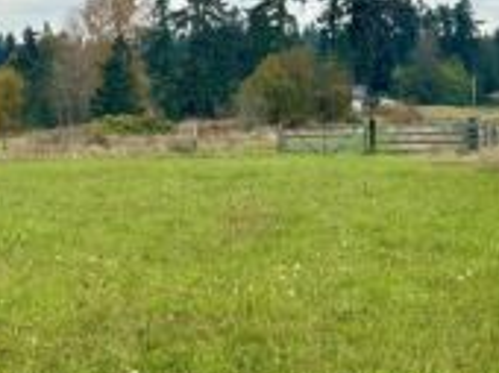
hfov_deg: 17.4
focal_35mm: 113
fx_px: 1627
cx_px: 220
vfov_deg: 13.0
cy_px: 106
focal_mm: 6.86
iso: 64
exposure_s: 1/2597
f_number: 1.78
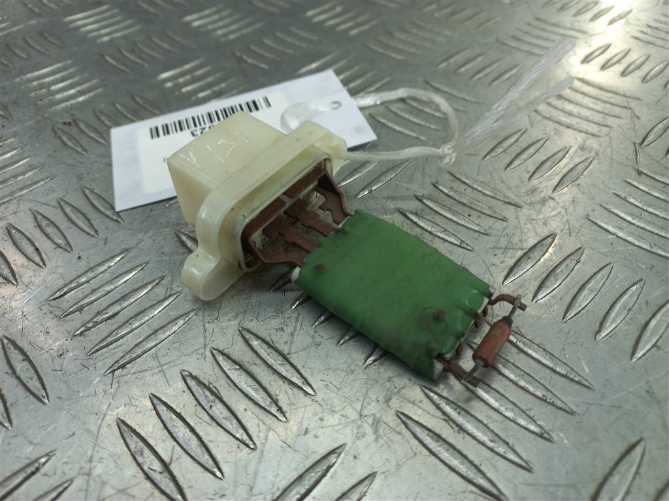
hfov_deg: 69.4
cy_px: 250
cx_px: 334
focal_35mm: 25
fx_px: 483
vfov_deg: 54.9
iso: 50
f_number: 1.8
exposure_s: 1/50
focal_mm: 4.6
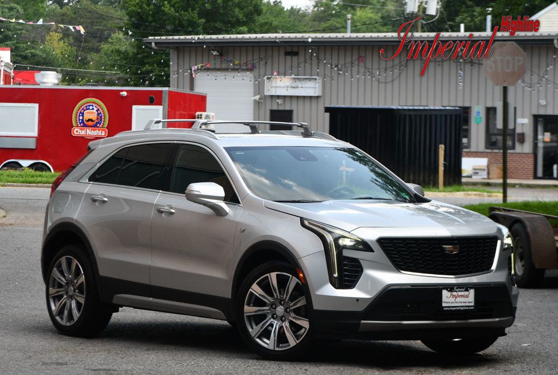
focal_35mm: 157
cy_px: 188
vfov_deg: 8.8
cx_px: 279
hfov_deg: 13.1
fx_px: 2439
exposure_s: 1/250
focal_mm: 105
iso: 200
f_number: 6.3
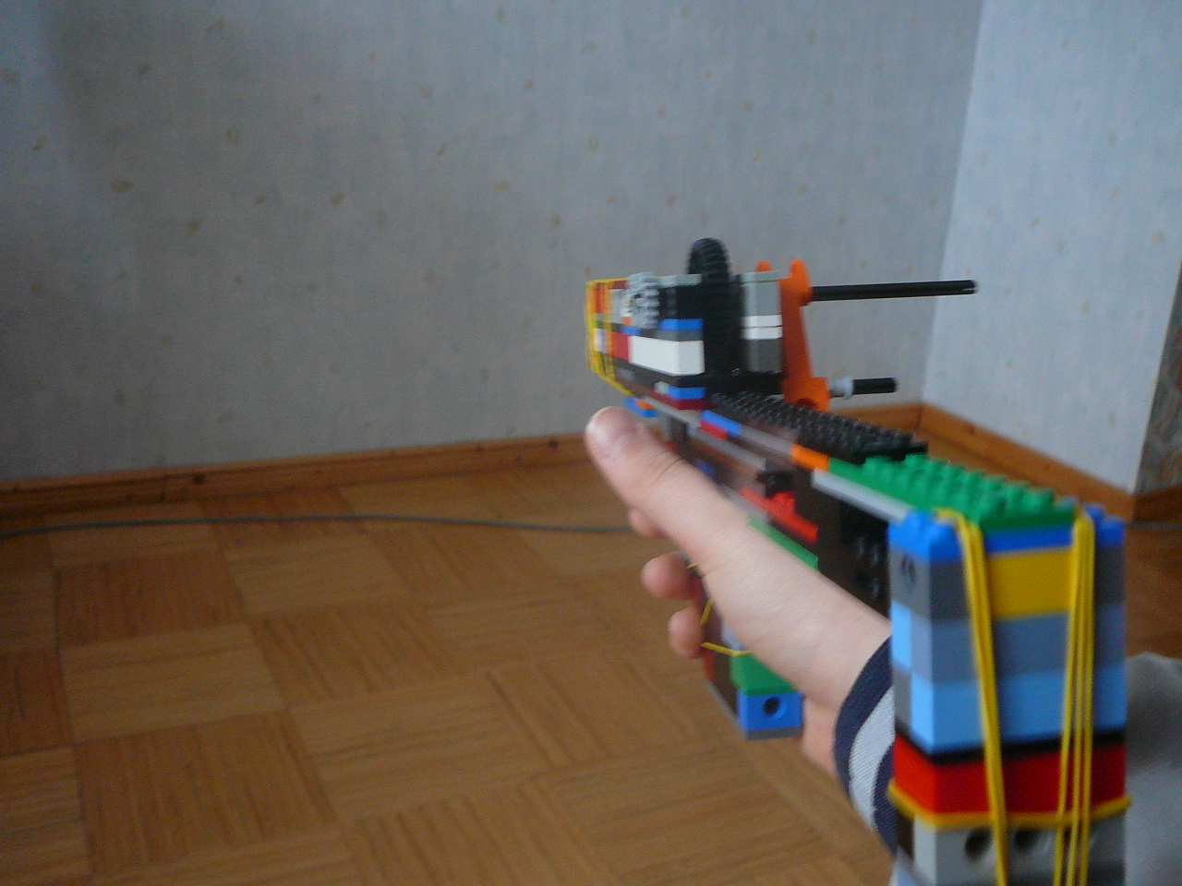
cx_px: 591
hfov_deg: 52.6
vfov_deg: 40.7
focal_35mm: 35
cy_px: 443
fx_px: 1195
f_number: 2.8
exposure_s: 1/8
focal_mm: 5.2
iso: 200
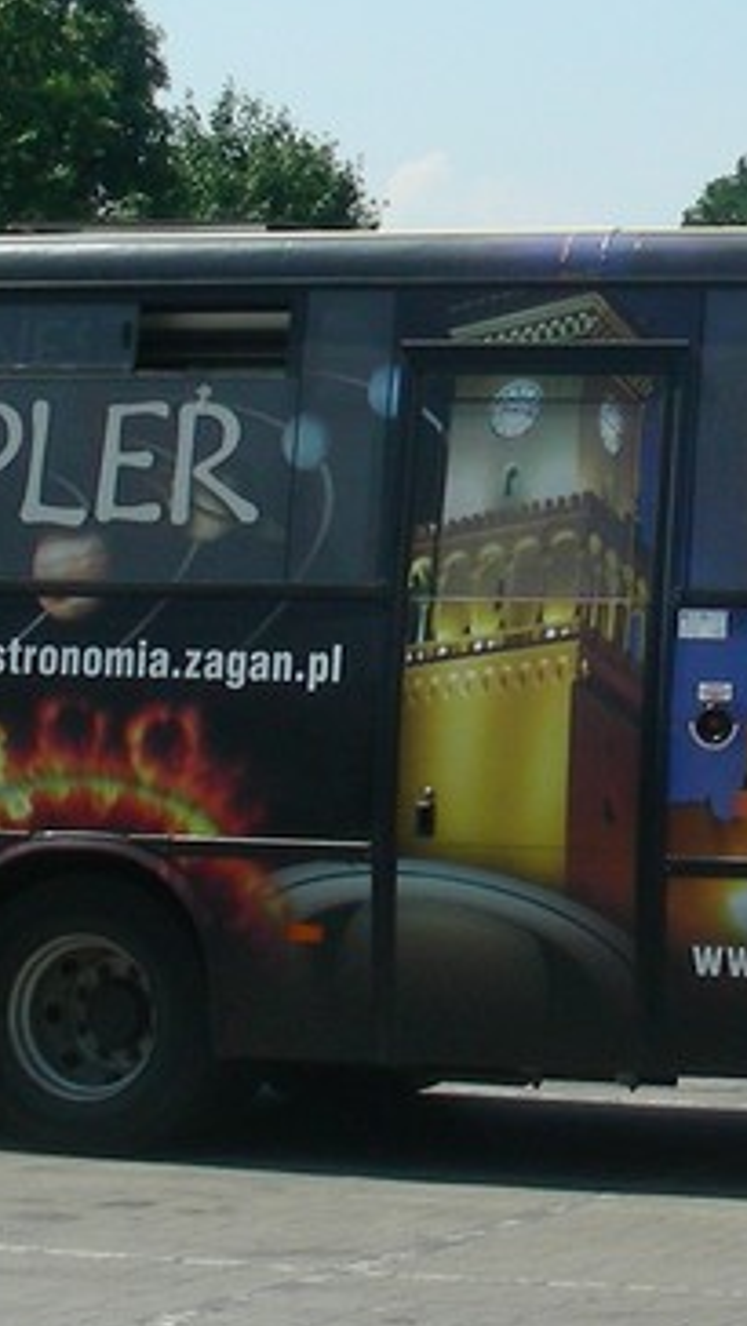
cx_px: 834
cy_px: 321
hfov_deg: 8.9
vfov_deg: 15.8
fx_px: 4749
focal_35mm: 135
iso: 50
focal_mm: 7.4
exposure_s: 1/382
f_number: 5.6
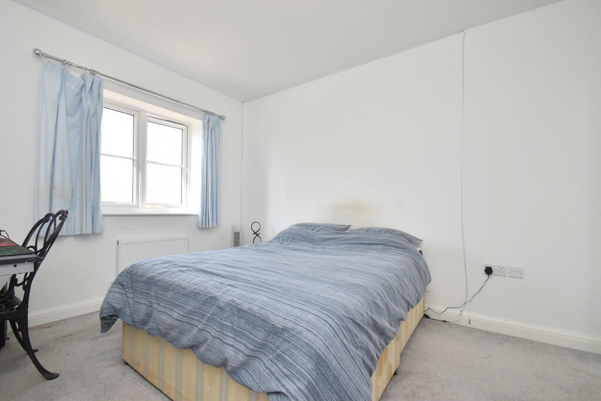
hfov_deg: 100.4
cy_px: 200
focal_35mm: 15
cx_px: 300
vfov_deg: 77.3
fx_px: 250
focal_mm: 10
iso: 400
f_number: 9
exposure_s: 1/60
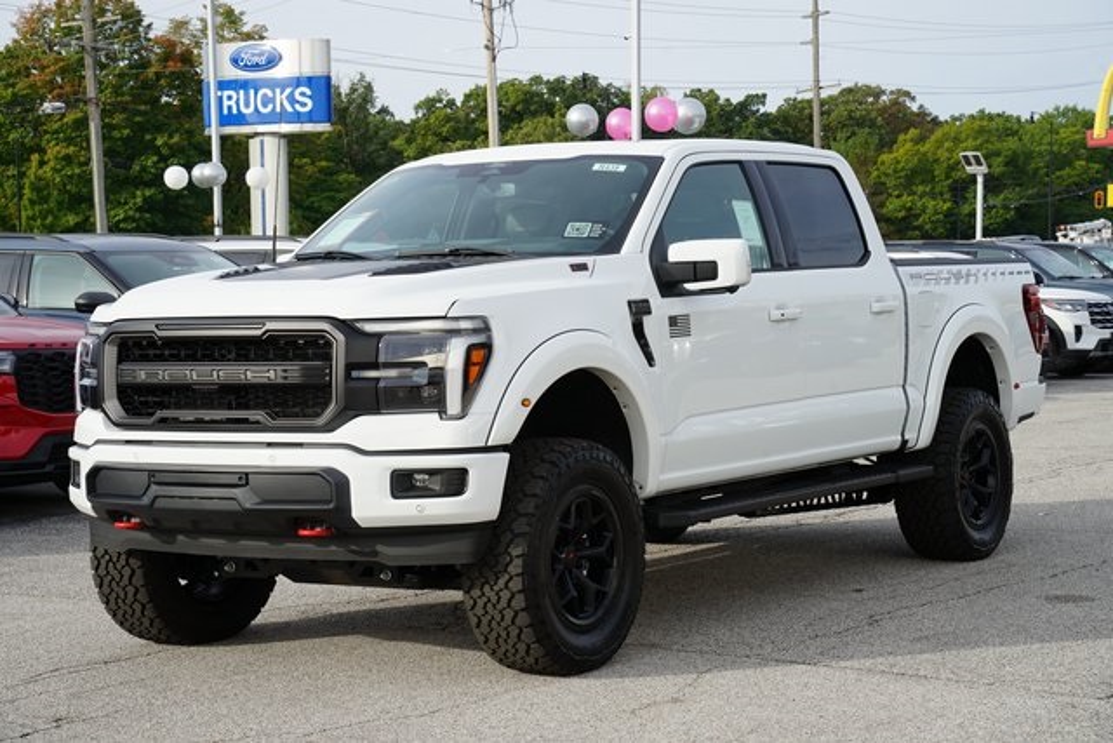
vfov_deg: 19.2
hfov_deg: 28.4
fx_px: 2195
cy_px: 372
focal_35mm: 71
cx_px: 556
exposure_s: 1/100
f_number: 11
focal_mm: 71
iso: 100
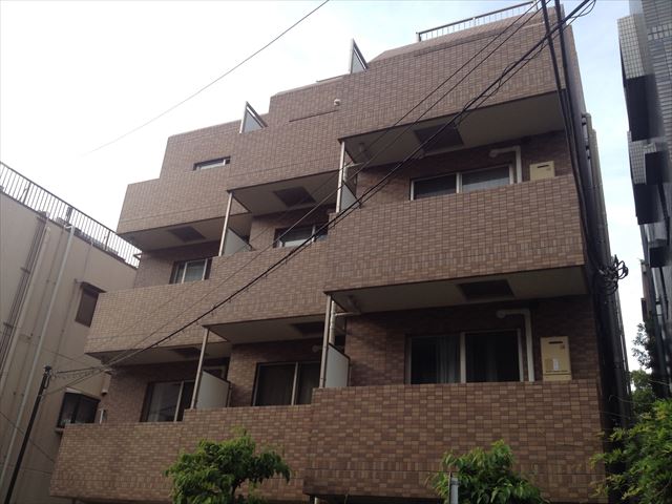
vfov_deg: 40.7
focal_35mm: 35
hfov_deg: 52.6
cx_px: 336
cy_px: 252
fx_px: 679
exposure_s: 1/525
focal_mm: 4.28
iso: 50
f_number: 2.4
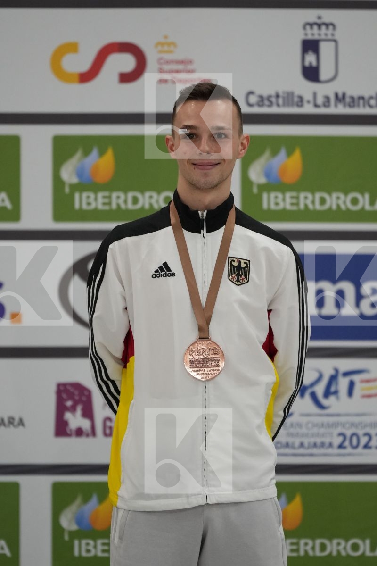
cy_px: 283
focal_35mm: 300
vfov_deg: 6.9
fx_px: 4712
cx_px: 188
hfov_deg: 4.6
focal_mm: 200
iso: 2000
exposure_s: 1/500
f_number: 2.8
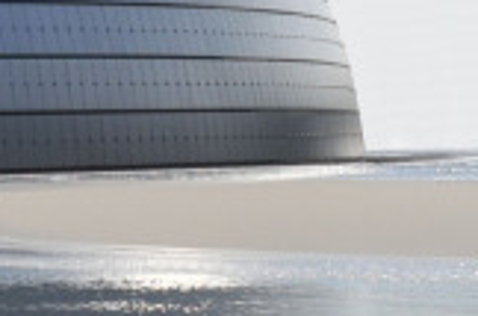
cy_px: -210
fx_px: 2264
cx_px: -1030
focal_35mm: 171
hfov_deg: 9.2
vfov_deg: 7.8
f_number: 6.3
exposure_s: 1/1600
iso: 200
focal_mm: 18
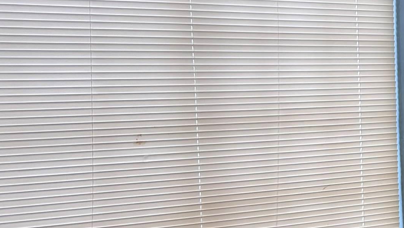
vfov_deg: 15.9
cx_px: 494
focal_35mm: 76
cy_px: 149
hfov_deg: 24.9
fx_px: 814
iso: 200
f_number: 1.78
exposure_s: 1/60
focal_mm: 6.76
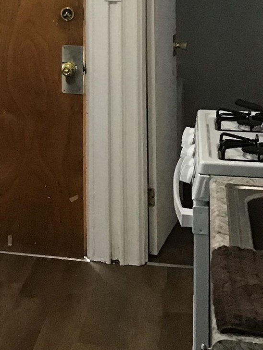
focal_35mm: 98
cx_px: -93
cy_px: -43
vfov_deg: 19.1
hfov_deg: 14.4
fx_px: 992
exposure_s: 1/30
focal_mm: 3.3
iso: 80
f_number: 2.4
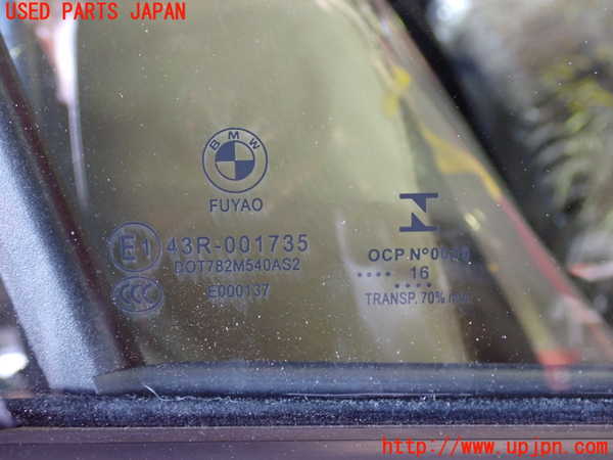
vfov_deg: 30.9
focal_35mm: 47
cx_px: 306
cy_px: 230
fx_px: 832
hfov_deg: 40.4
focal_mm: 8.4
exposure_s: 1/13
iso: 800
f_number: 3.1
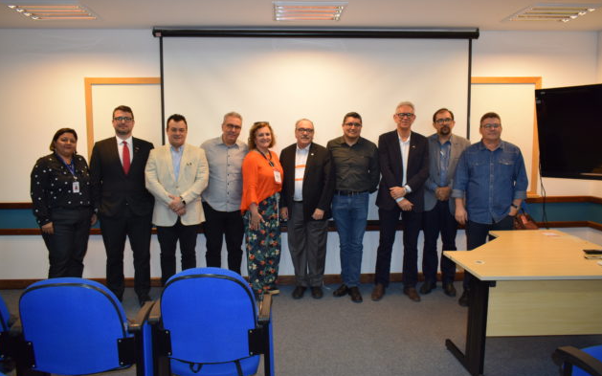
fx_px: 459
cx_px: 302
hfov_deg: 66.5
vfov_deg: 44.5
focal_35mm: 28
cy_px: 187
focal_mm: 18
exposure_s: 1/100
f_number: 5
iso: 800
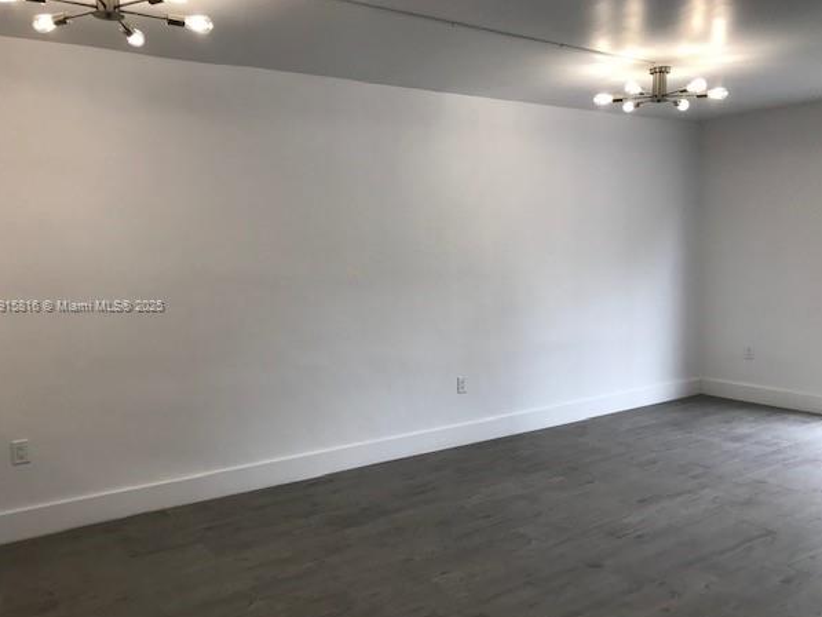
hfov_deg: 60.0
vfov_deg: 46.8
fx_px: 713
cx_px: 413
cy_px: 307
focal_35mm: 30
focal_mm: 3.99
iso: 40
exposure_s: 1/120
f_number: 1.8
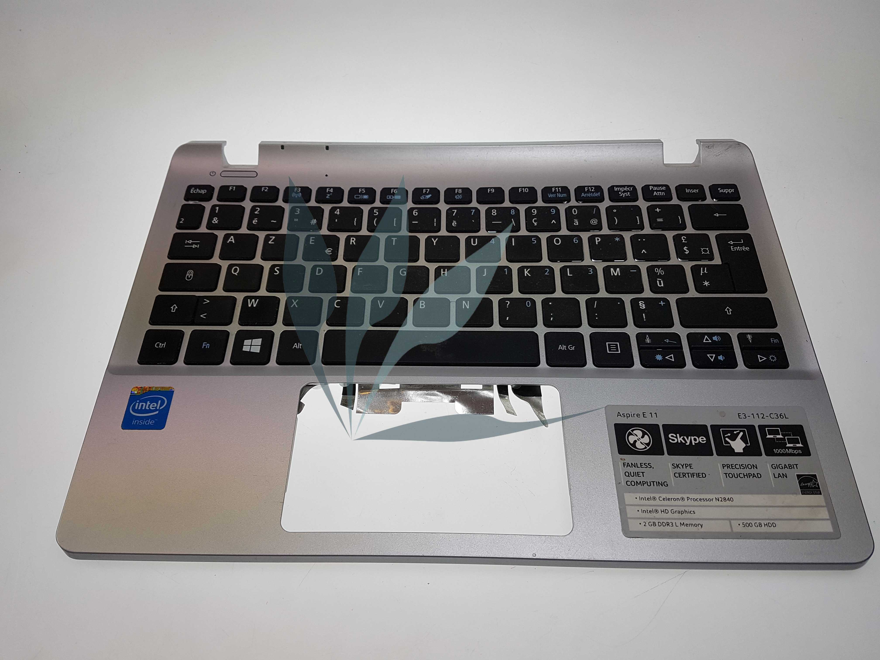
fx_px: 661
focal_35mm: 26
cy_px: 330
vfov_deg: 53.1
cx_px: 440
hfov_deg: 67.3
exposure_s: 1/188
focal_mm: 4.2
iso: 40
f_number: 1.7
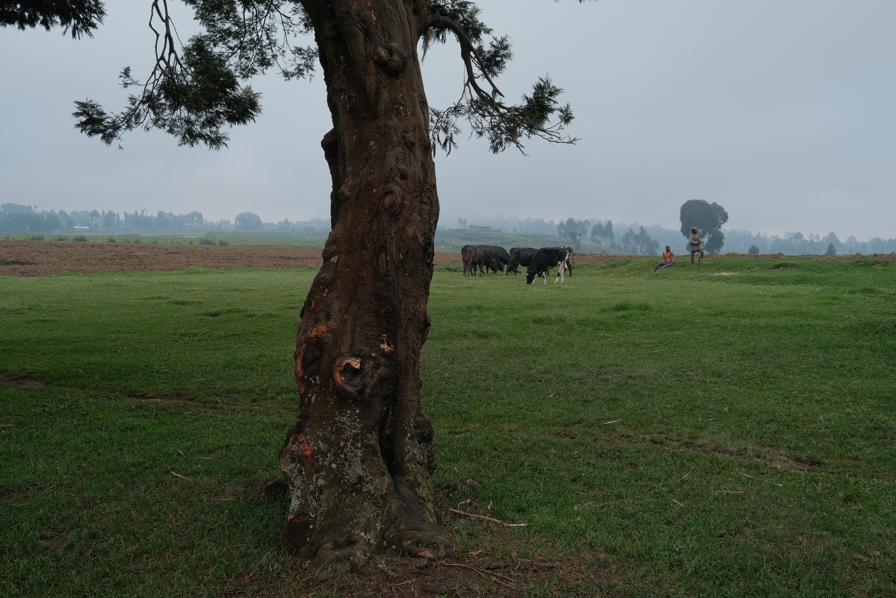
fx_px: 871
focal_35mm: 35
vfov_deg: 37.9
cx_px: 448
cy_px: 299
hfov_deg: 54.4
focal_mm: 23
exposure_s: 1/250
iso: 400
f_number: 7.1
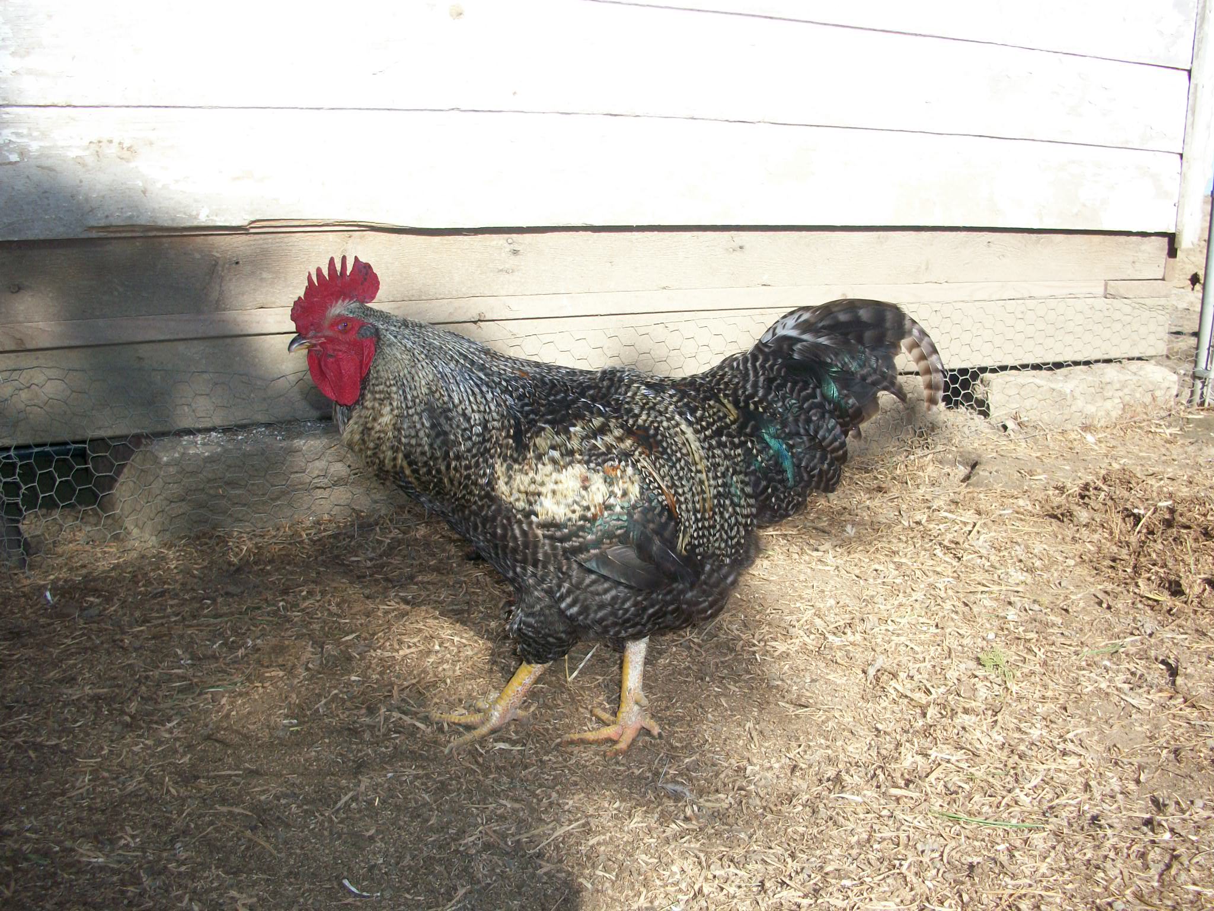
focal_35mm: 35
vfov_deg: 40.7
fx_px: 1227
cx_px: 607
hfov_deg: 52.6
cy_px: 456
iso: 80
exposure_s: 1/500
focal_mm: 6.3
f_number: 3.1
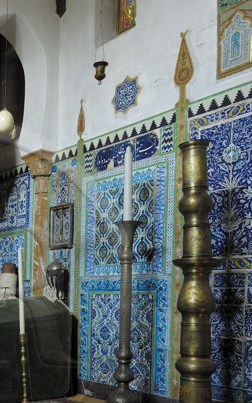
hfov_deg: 27.3
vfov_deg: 45.8
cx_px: -42
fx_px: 462
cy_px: 296
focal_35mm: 42
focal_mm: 12
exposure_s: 1/2
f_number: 8
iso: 100
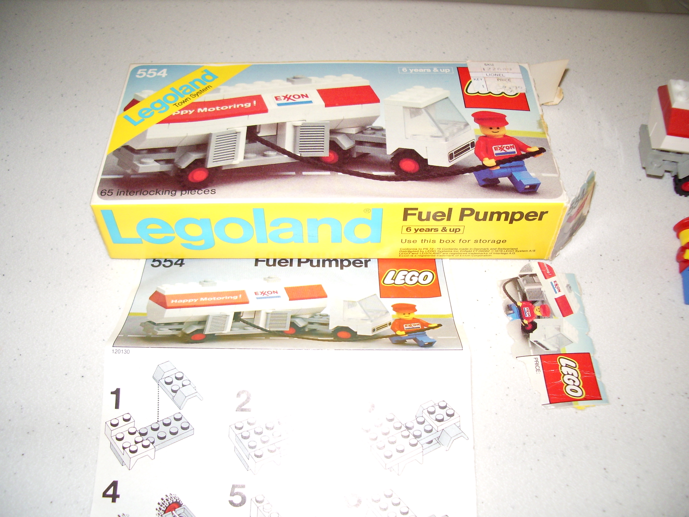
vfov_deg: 40.7
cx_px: 344
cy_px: 258
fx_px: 697
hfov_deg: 52.6
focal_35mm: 35
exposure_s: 1/40
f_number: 2.6
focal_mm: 5.8
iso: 160
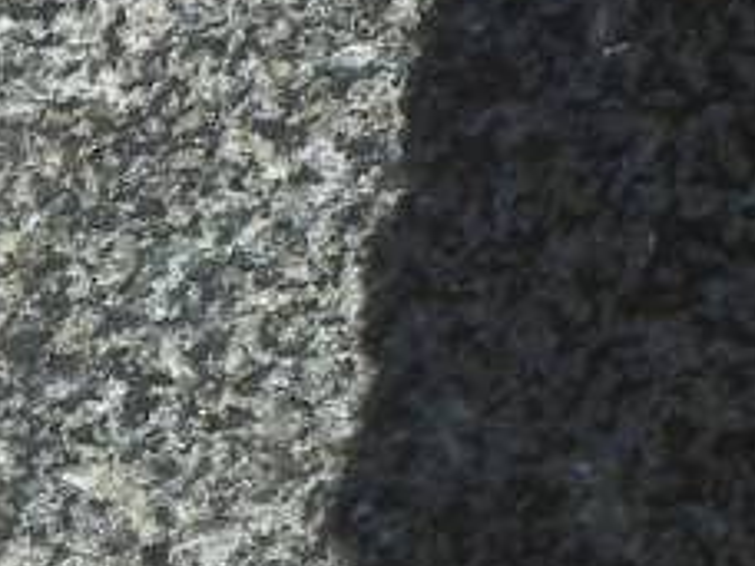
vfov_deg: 4.3
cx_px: -199
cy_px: 222
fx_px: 7568
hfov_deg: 5.7
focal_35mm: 347
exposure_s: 1/160
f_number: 4.5
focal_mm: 11.8
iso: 64
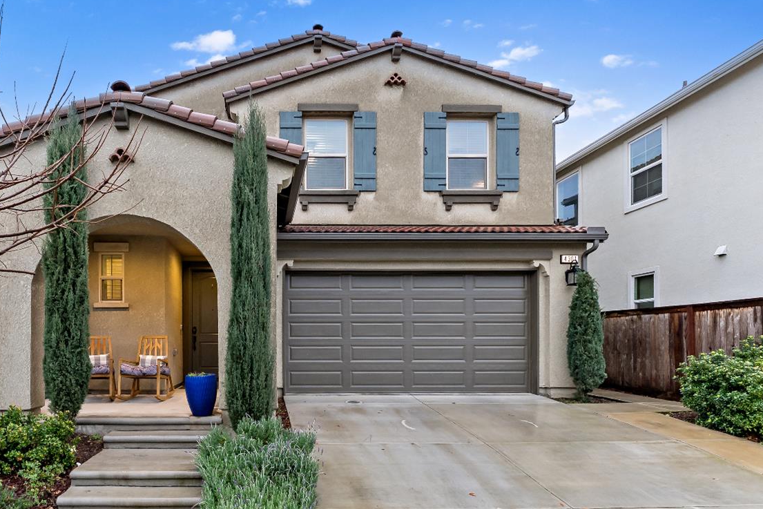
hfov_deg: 84.4
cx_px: 266
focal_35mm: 19
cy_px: 247
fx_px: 403
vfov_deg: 64.6
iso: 500
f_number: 4
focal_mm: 14
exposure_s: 1/60
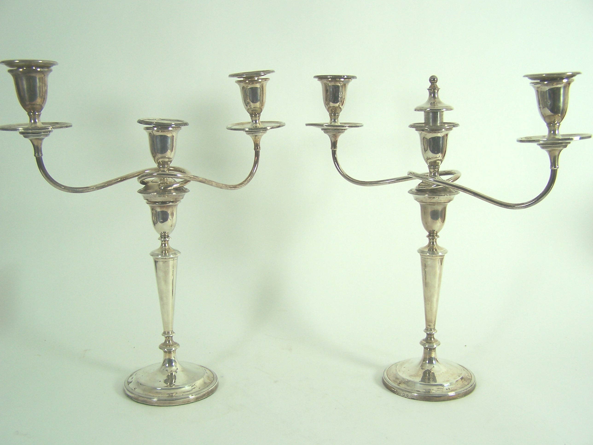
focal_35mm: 38
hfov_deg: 49.0
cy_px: 222
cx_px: 296
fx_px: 651
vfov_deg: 37.7
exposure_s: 1/60
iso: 80
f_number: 2.8
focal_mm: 6.3
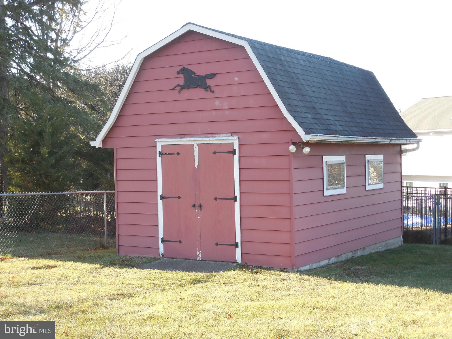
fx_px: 705
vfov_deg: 27.0
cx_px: 226
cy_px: 170
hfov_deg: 35.5
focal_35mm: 54
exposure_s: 1/80
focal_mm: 9.8
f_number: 4.2
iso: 125
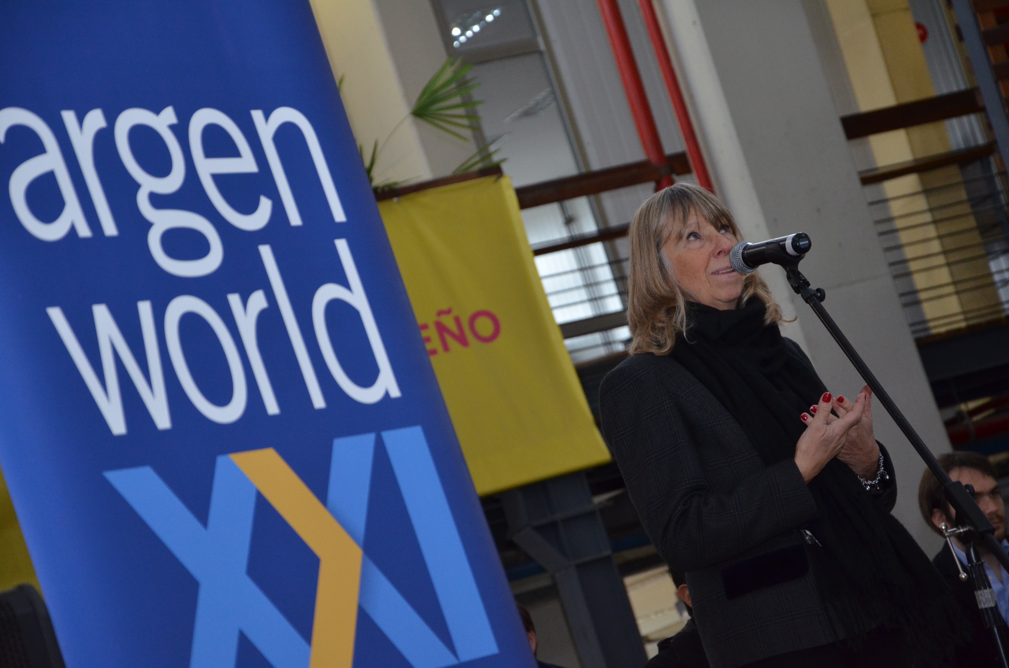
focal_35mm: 138
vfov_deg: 9.9
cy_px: 334
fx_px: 3860
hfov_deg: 14.9
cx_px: 504
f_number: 5.6
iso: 1250
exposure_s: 1/80
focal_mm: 92
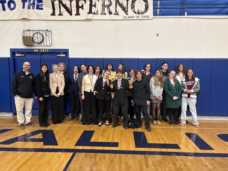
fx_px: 171
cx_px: 114
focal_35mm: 26
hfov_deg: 67.3
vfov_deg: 53.1
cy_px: 86
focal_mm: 5.96
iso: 100
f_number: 1.6
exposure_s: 1/60
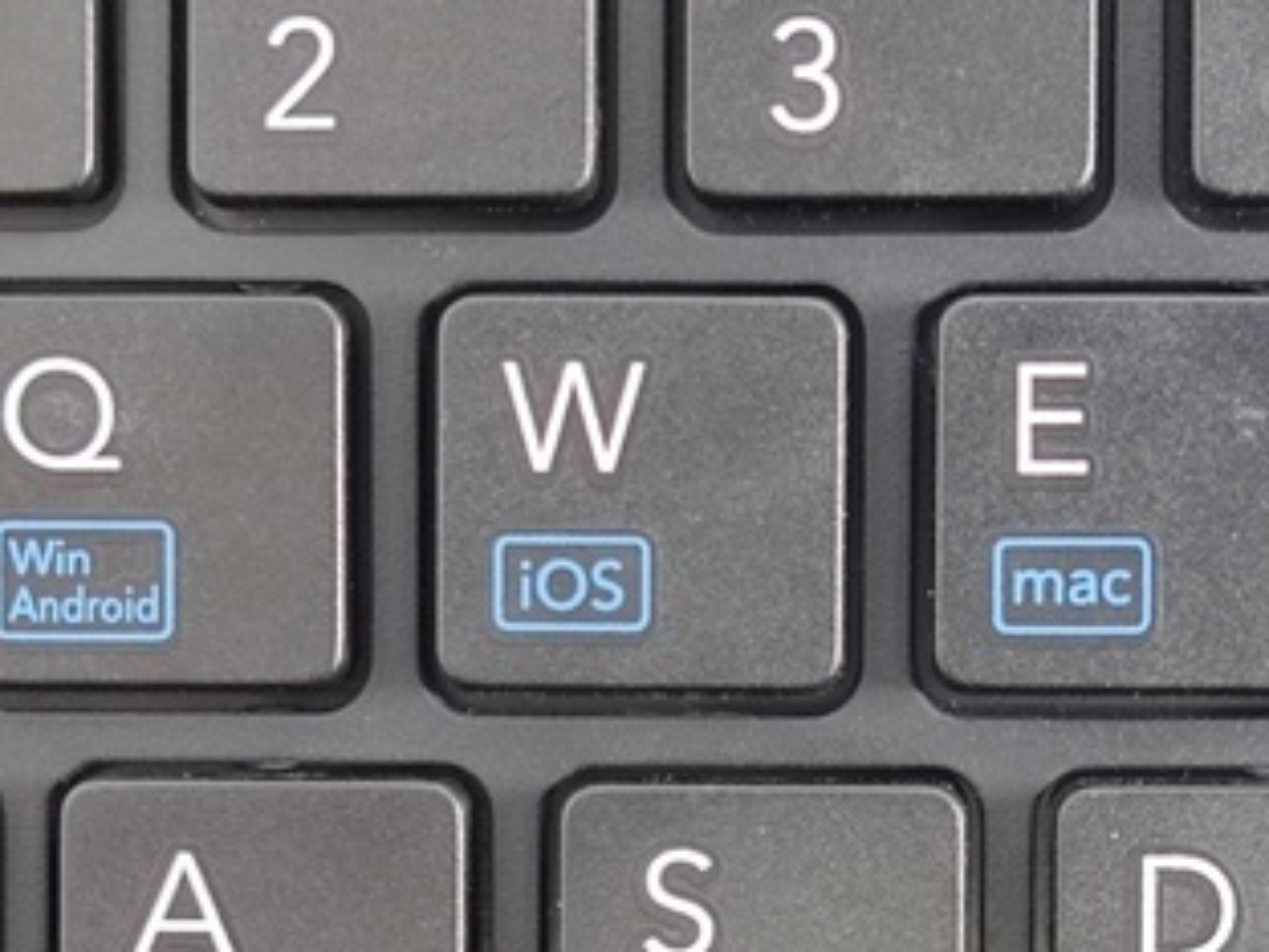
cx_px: 748
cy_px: 801
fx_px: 1833
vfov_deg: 28.3
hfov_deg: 38.1
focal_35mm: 50
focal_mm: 4.74
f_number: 1.79
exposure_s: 1/33
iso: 306
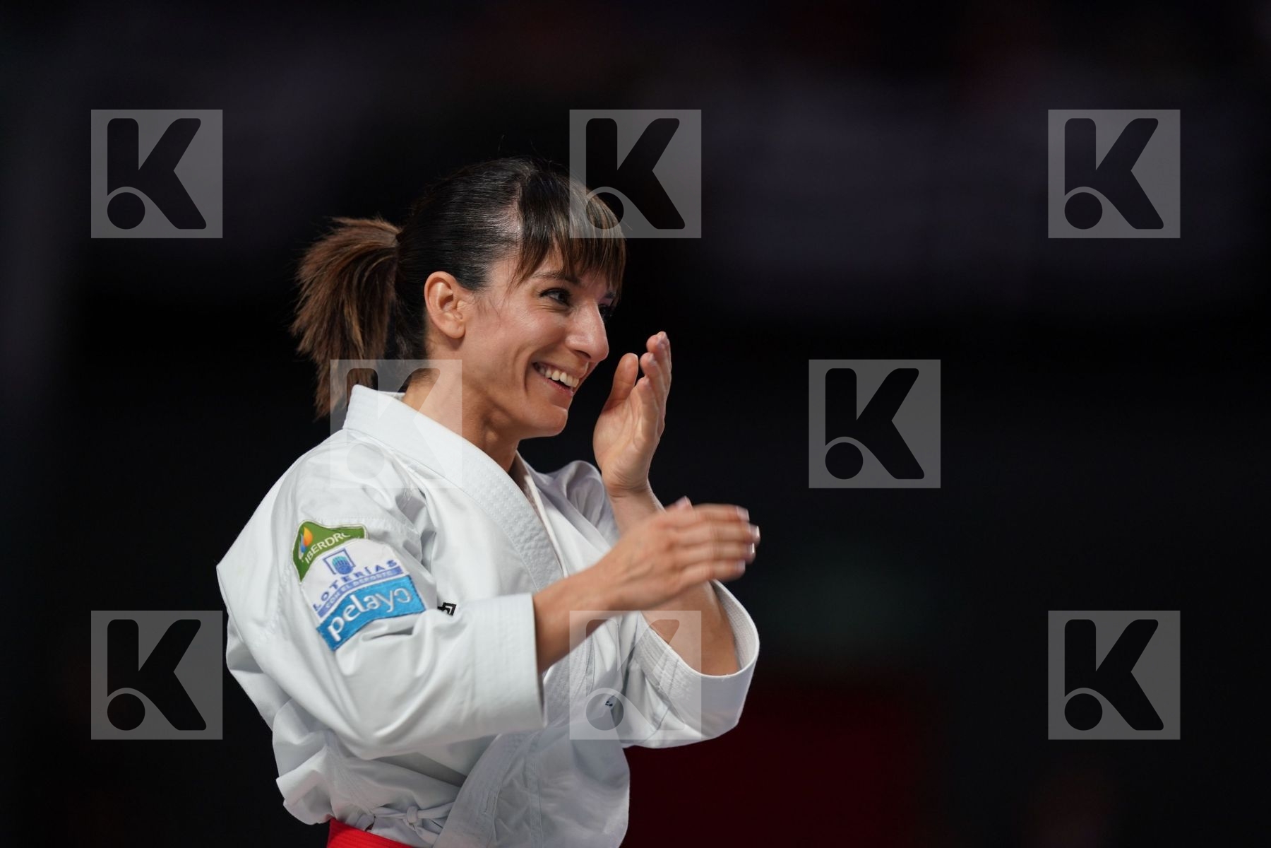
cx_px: 636
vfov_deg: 3.4
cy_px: 424
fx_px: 14121
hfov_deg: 5.2
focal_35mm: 400
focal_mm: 400
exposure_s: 1/400
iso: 500
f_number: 2.8
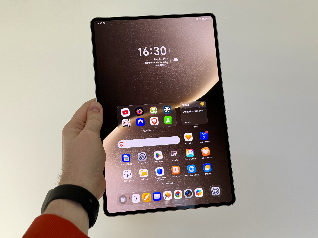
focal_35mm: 48
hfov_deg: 39.7
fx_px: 441
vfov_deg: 30.3
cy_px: 119
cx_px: 159
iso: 160
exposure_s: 1/60
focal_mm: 6.76
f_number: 1.78
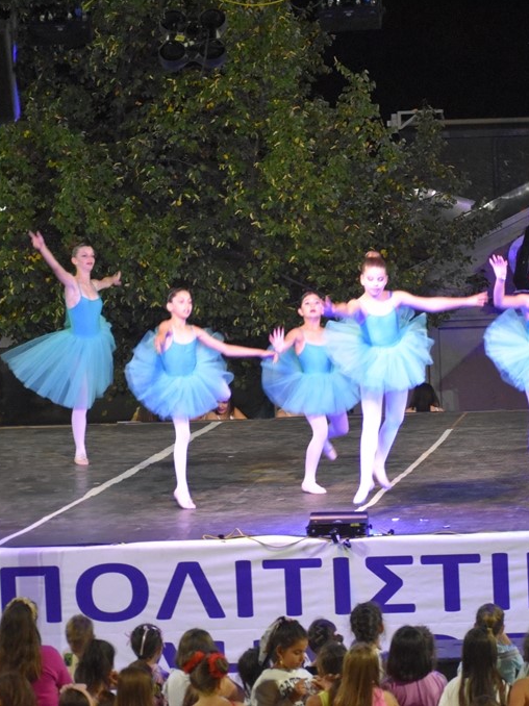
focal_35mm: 170
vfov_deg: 11.6
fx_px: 3466
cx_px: 501
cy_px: 351
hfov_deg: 8.7
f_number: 4.8
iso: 4500
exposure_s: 1/125
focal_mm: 78
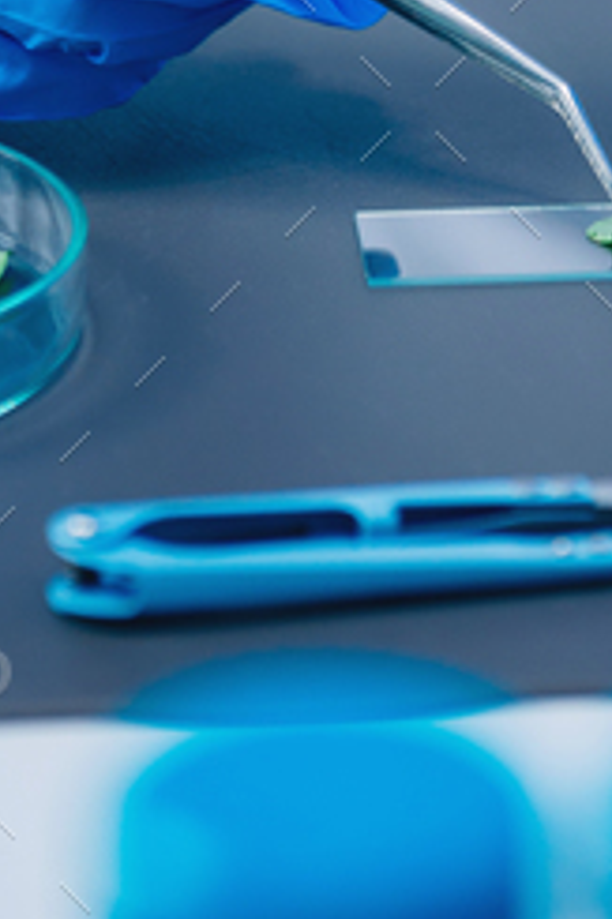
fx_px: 6460
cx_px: 394
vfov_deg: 8.0
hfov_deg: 5.4
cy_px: -484
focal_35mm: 253
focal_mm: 70
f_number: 4
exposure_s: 1/125
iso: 250
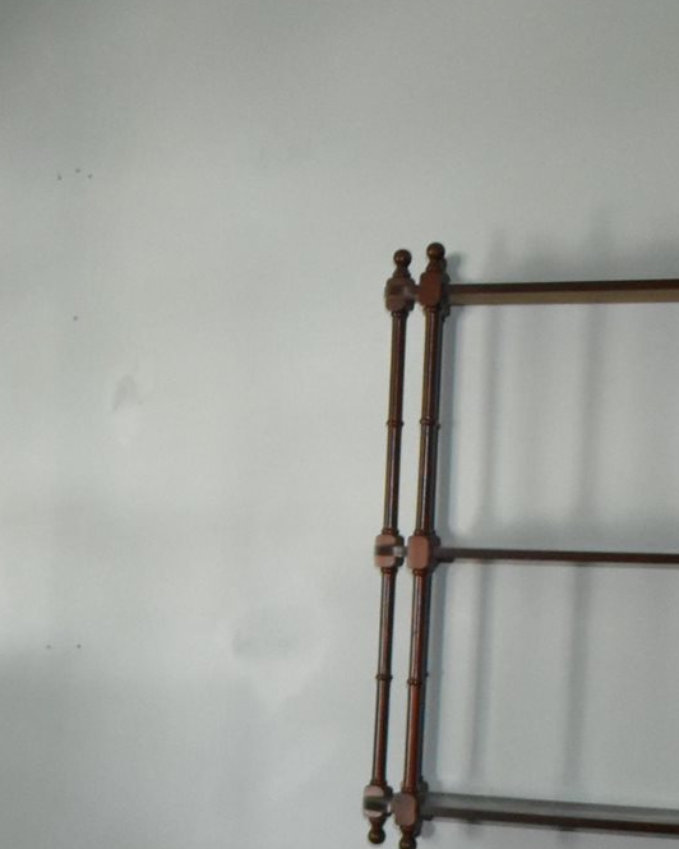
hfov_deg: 12.8
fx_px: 2939
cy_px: 1210
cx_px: -151
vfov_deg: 15.4
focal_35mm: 117
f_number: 3.5
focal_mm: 18
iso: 2000
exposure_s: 1/60
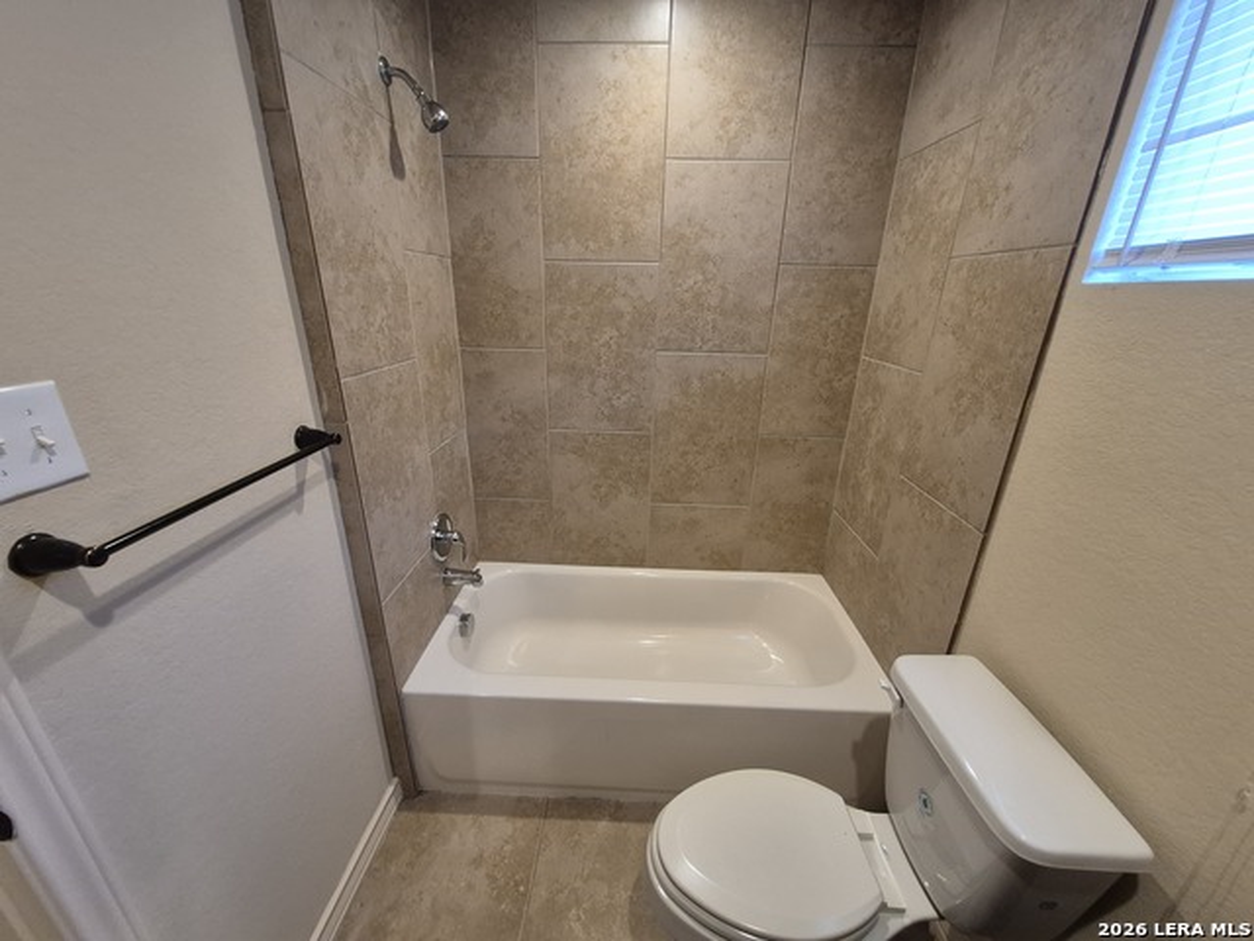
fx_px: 471
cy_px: 470
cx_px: 627
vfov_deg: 89.9
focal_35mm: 13
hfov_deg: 106.2
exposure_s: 1/60
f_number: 2.2
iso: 200
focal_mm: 1.74
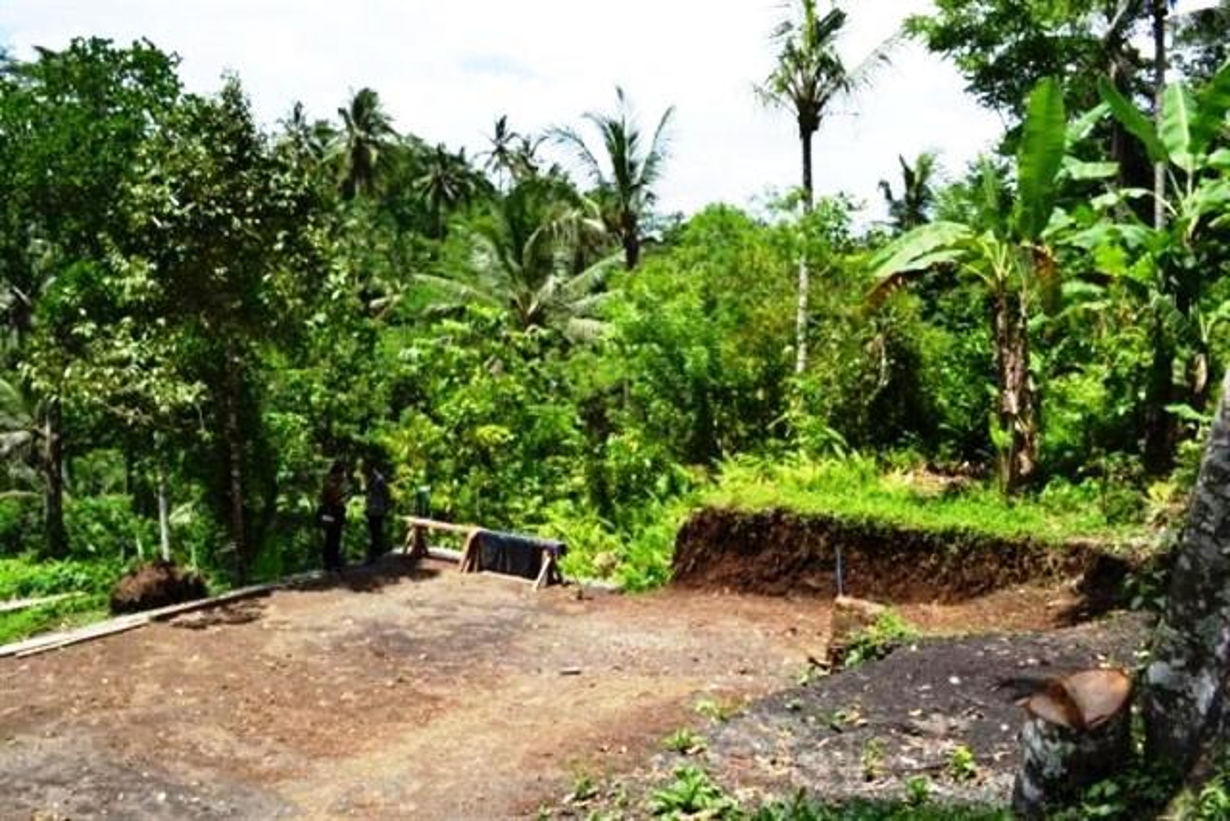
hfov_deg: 67.4
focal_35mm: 27
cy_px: 410
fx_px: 923
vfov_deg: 48.0
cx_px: 615
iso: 100
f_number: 8
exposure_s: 1/200
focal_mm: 18
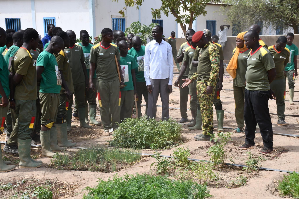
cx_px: 150
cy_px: 100
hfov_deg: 30.1
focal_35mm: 67
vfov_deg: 20.3
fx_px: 556
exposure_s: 1/250
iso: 140
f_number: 8
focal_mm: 45
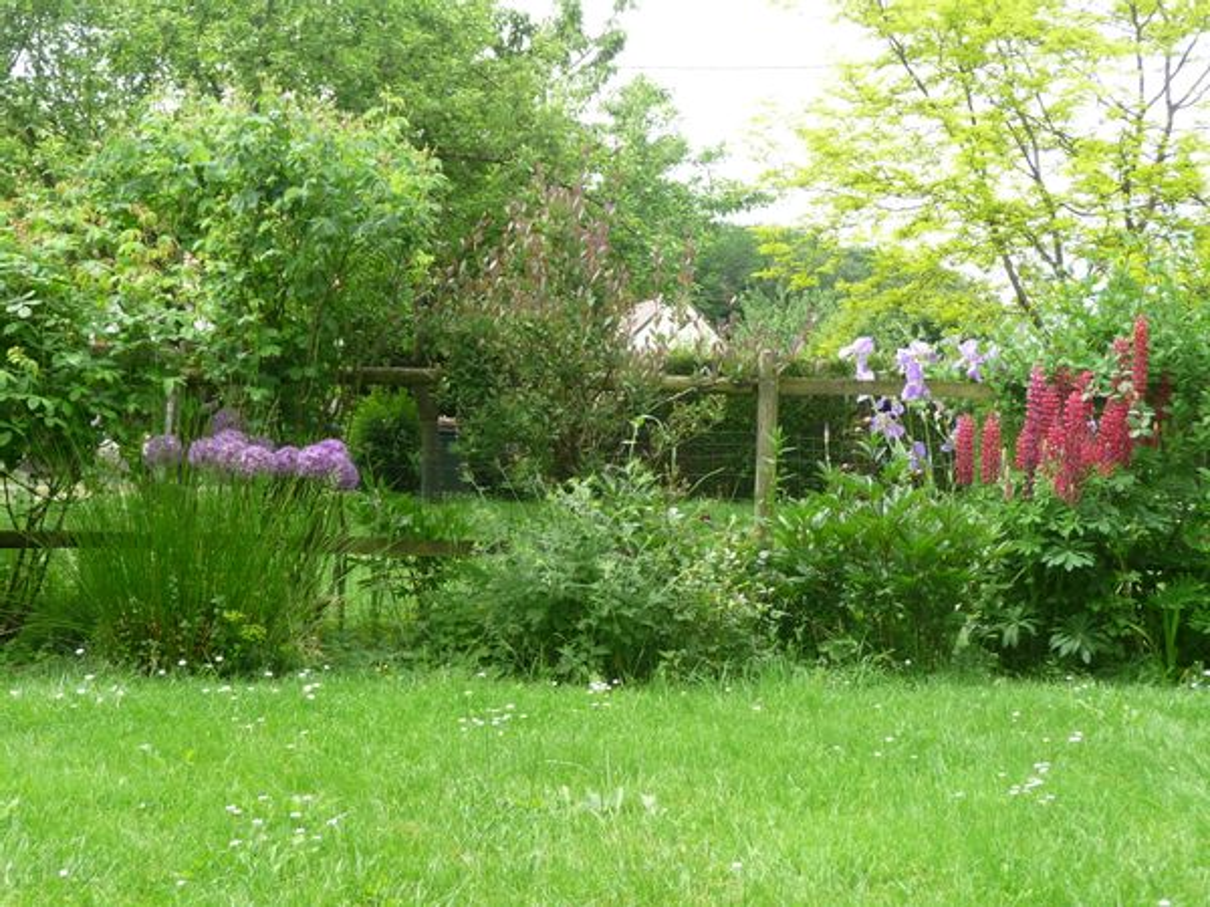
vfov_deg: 32.2
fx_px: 1573
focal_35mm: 45
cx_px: 605
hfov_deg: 42.1
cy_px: 454
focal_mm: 7.6
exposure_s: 1/200
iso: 100
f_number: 4.1
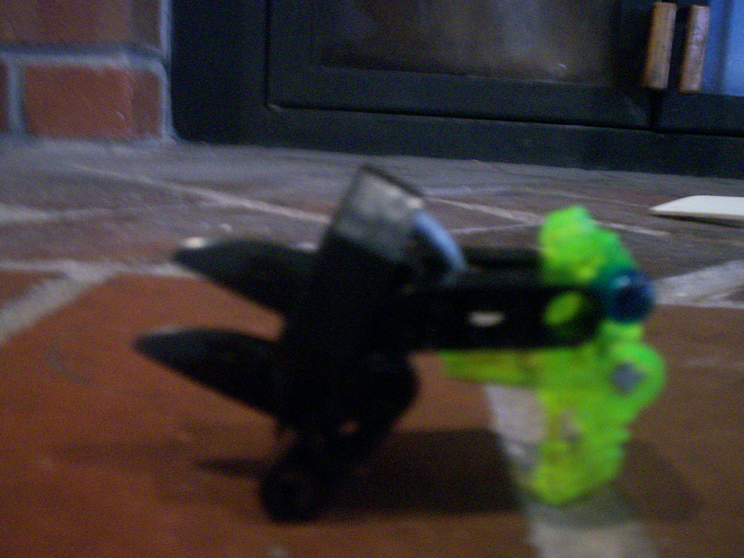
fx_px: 774
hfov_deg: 51.4
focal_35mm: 36
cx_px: 372
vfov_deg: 39.7
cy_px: 279
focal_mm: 5.9
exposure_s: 1/8
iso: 400
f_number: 4.5
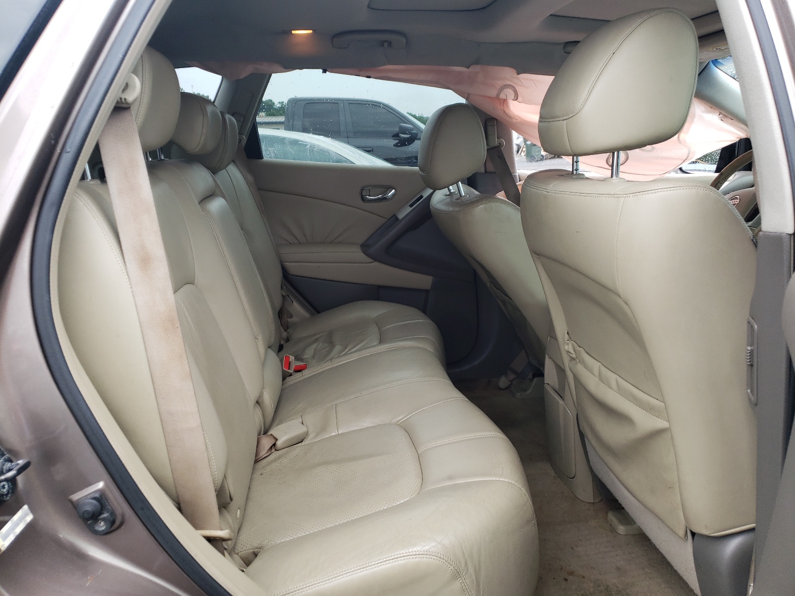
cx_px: 398
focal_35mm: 26
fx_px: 597
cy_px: 298
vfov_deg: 53.1
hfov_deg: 67.3
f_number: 1.5
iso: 50
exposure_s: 1/159
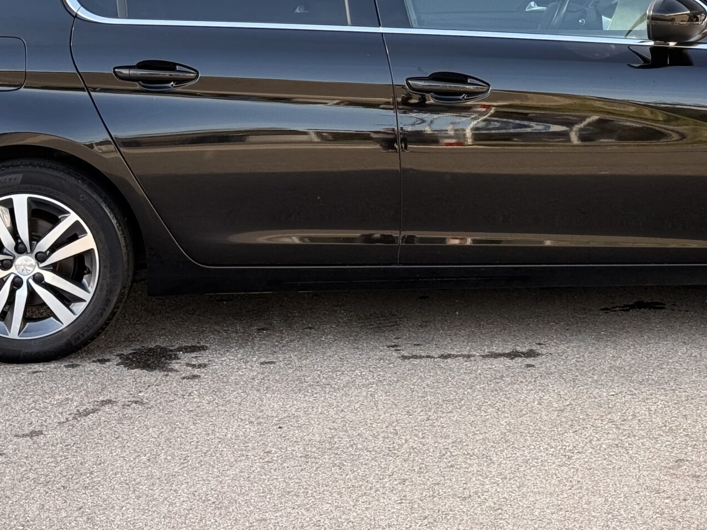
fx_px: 1981
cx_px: 468
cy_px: 19
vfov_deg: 15.0
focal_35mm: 97
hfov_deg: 20.2
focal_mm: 6.76
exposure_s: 1/352
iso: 80
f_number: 1.78
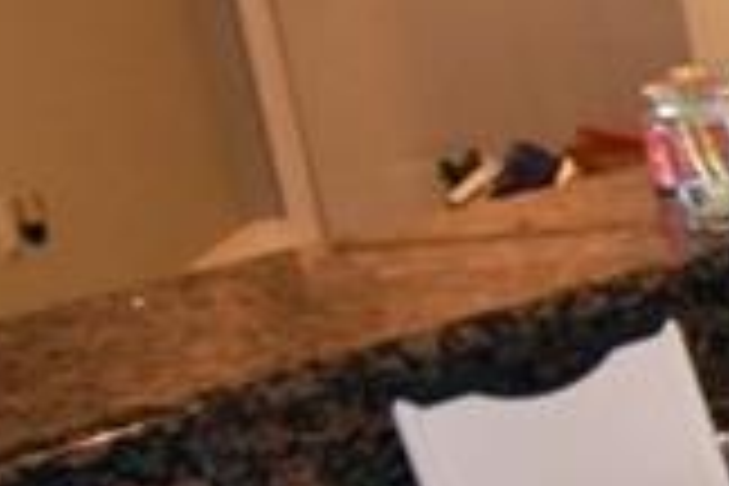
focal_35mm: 95
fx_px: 1924
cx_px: 2016
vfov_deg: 14.4
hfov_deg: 12.6
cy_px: 297
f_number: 4.5
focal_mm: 10
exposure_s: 1/60
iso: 1250
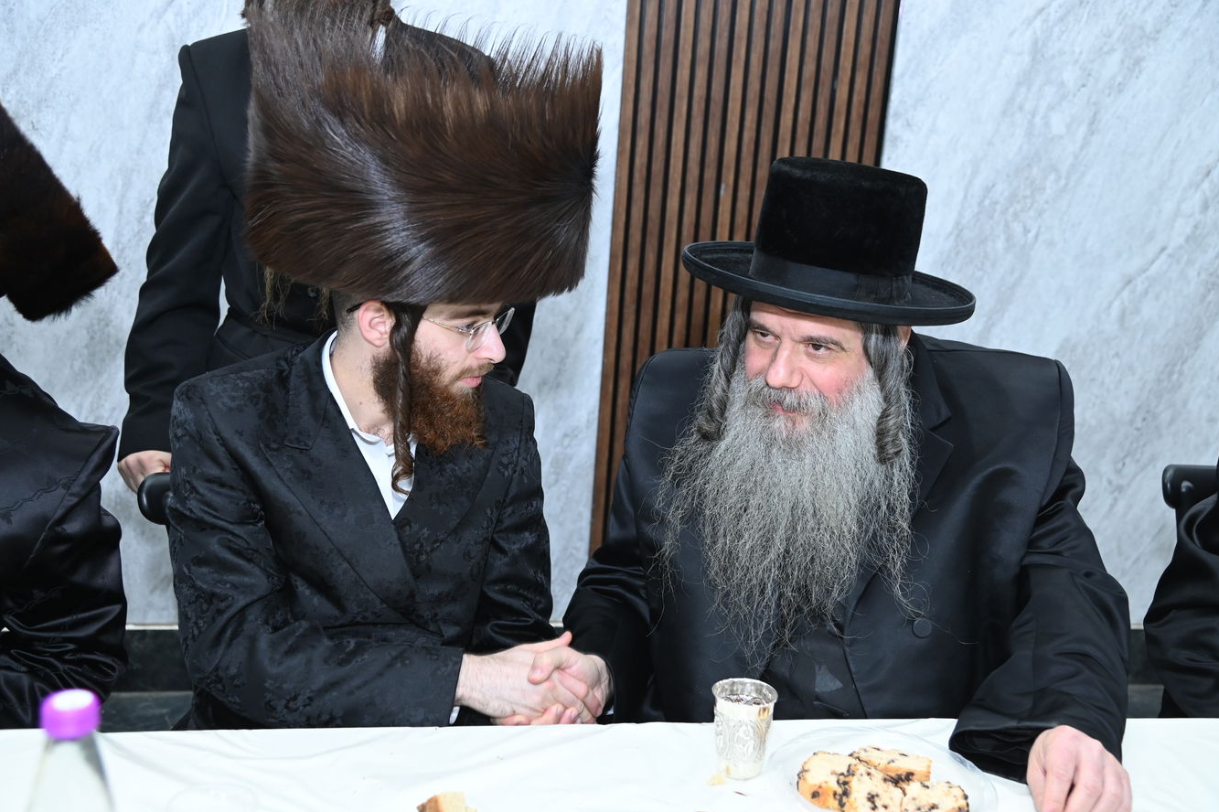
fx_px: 1422
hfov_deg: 46.4
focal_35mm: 42
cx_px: 604
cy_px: 425
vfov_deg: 31.9
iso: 1600
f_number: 4
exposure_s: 1/100
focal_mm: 40
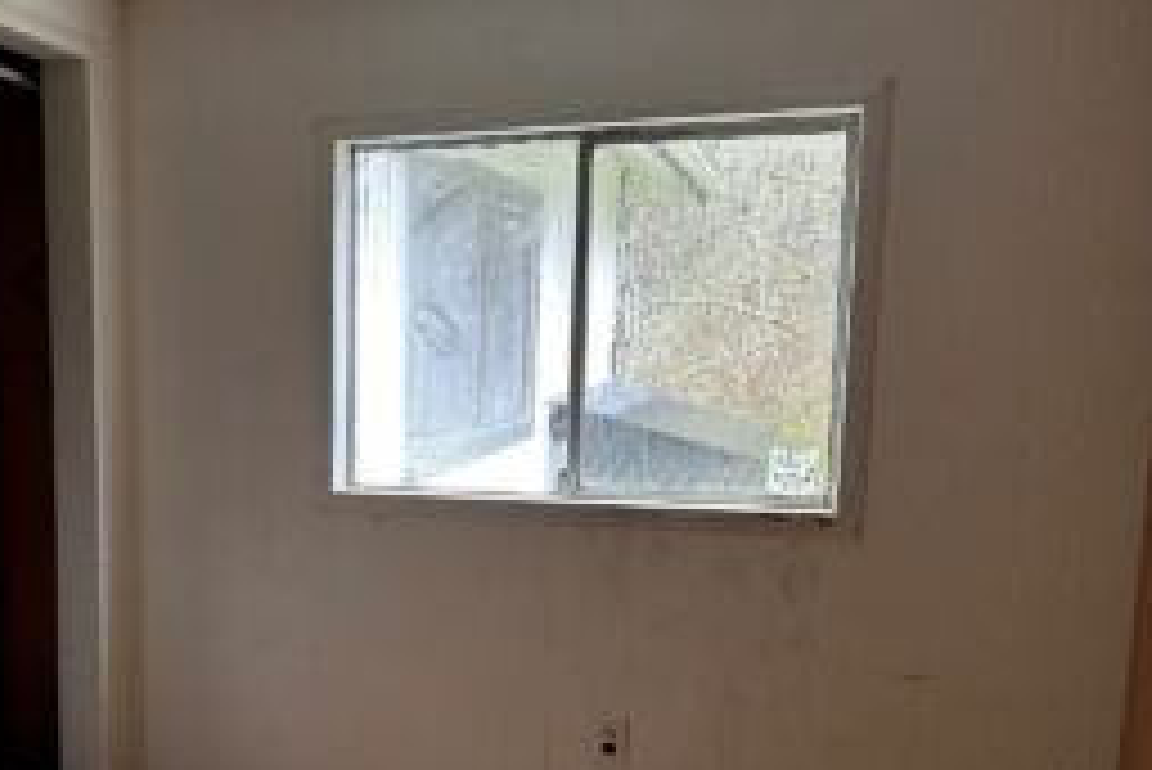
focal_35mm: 39
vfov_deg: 33.9
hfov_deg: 47.7
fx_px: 1249
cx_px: 292
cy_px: 522
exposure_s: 1/60
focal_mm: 6.86
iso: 400
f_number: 1.78
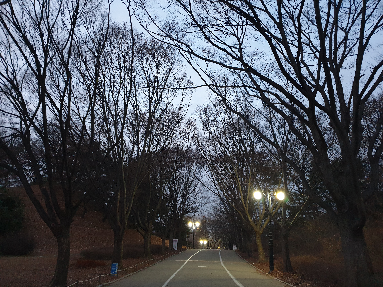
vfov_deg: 53.1
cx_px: 192
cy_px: 144
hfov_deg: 67.3
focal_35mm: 26
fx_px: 288
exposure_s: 1/12
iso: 320
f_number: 1.5
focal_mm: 4.3
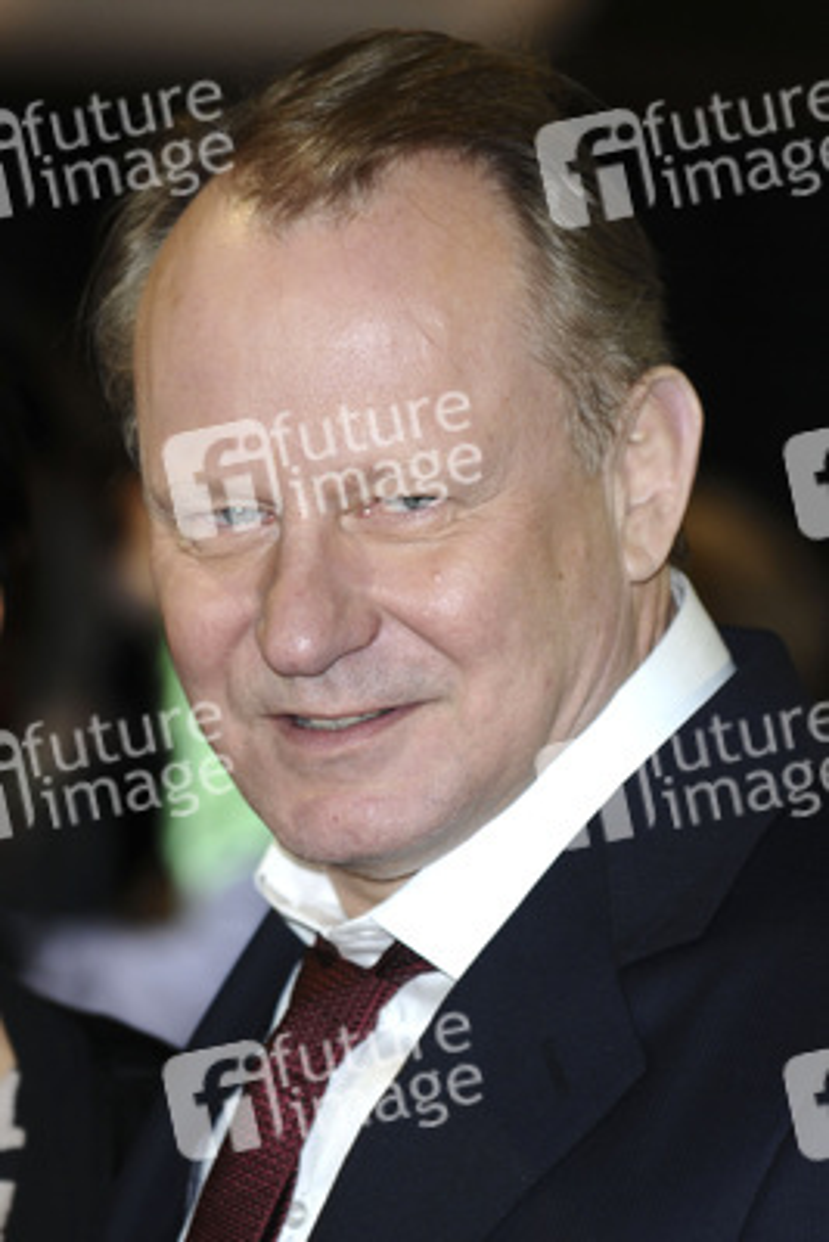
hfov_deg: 5.0
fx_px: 9576
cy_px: 621
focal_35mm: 278
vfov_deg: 7.4
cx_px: 414
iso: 320
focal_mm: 185
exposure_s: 1/200
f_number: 4
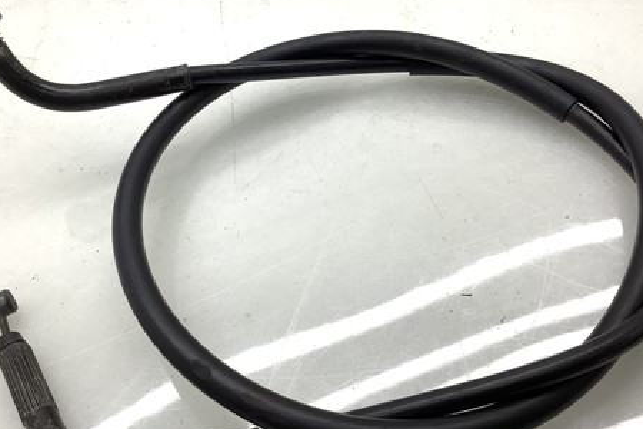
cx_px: 276
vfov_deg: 31.1
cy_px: 174
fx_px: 768
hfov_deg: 45.3
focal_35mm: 43
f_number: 2.4
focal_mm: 3.3
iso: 25
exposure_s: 1/151
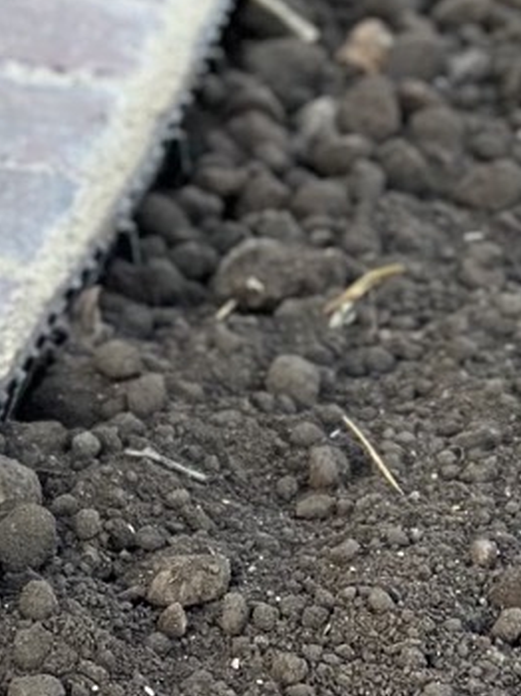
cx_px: -125
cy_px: 16
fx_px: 4963
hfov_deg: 6.0
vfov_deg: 8.0
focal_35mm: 247
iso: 80
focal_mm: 6.86
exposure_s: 1/364
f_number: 1.78
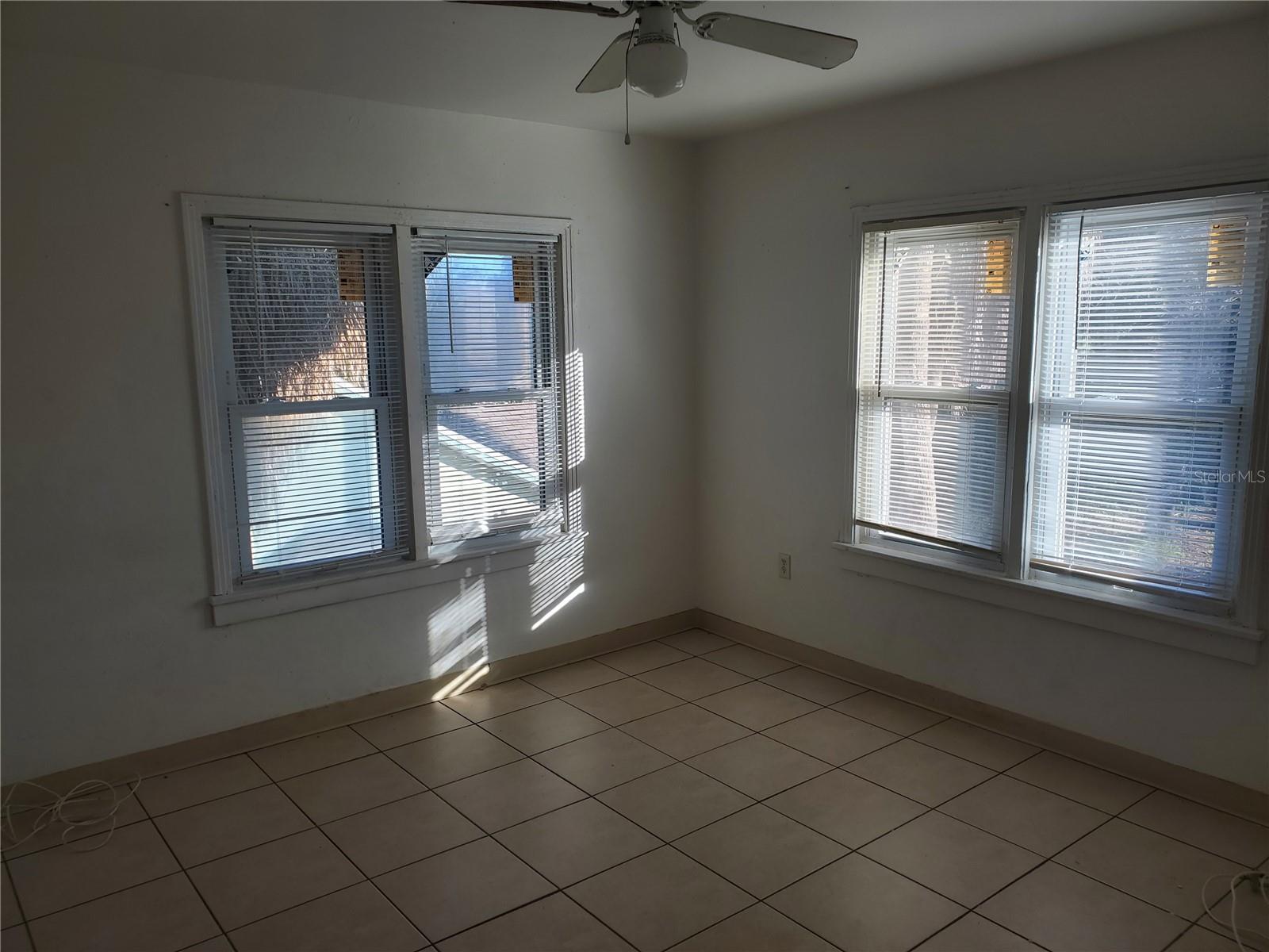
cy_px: 476
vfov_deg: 53.1
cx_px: 634
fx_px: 953
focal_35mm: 26
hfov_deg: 67.3
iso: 50
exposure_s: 1/125
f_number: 2.4
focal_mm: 4.3
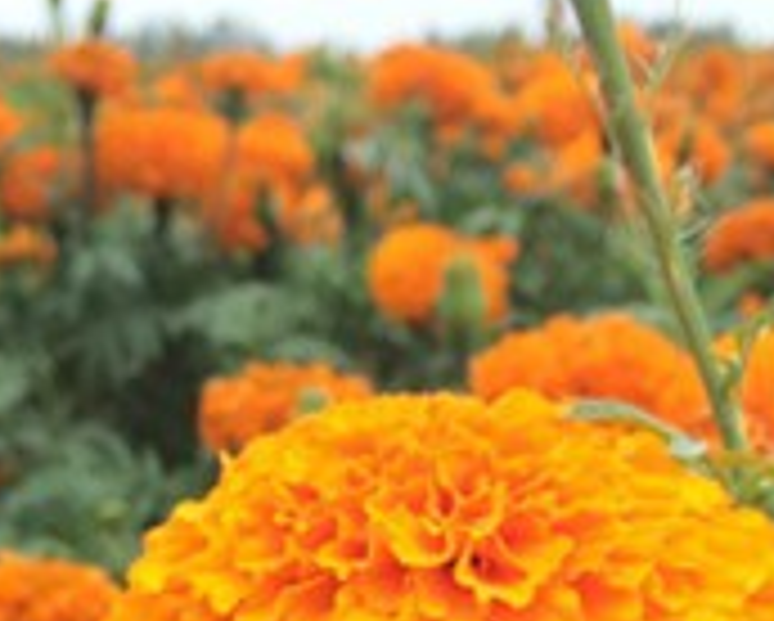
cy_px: 922
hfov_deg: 18.8
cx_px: 400
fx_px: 2339
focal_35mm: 102
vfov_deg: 14.2
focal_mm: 4.12
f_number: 2.2
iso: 32
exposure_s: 1/308
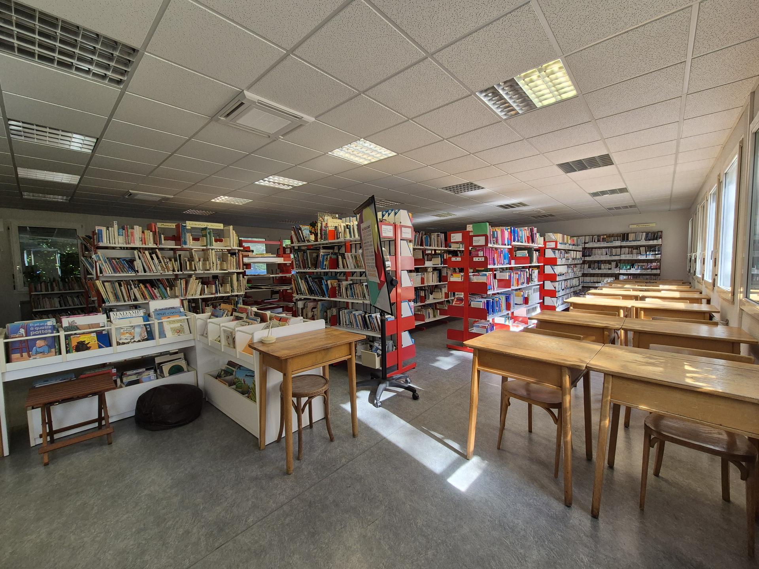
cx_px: 380
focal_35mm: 13
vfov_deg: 89.9
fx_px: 285
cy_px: 284
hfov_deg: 106.2
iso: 80
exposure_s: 1/100
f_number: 2.2
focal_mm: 2.2
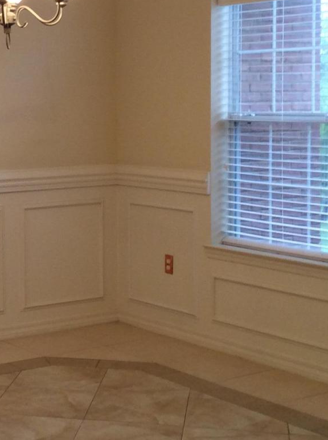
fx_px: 1051
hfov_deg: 17.3
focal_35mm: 83
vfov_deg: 23.5
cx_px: 3
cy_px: 143
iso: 50
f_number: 2.4
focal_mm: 3.3
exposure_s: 1/24
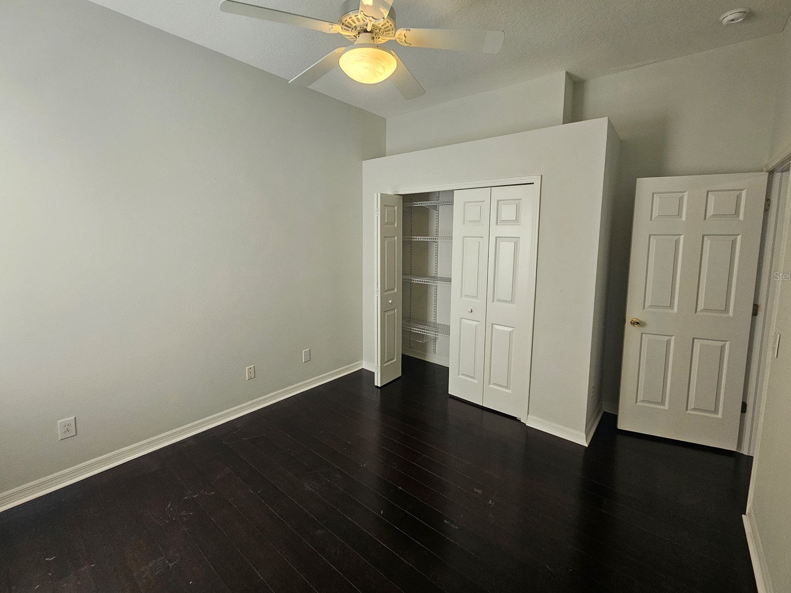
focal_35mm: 14
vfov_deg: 85.5
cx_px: 398
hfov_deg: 102.1
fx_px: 320
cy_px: 276
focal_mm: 2.2
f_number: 2.2
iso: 80
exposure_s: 1/60
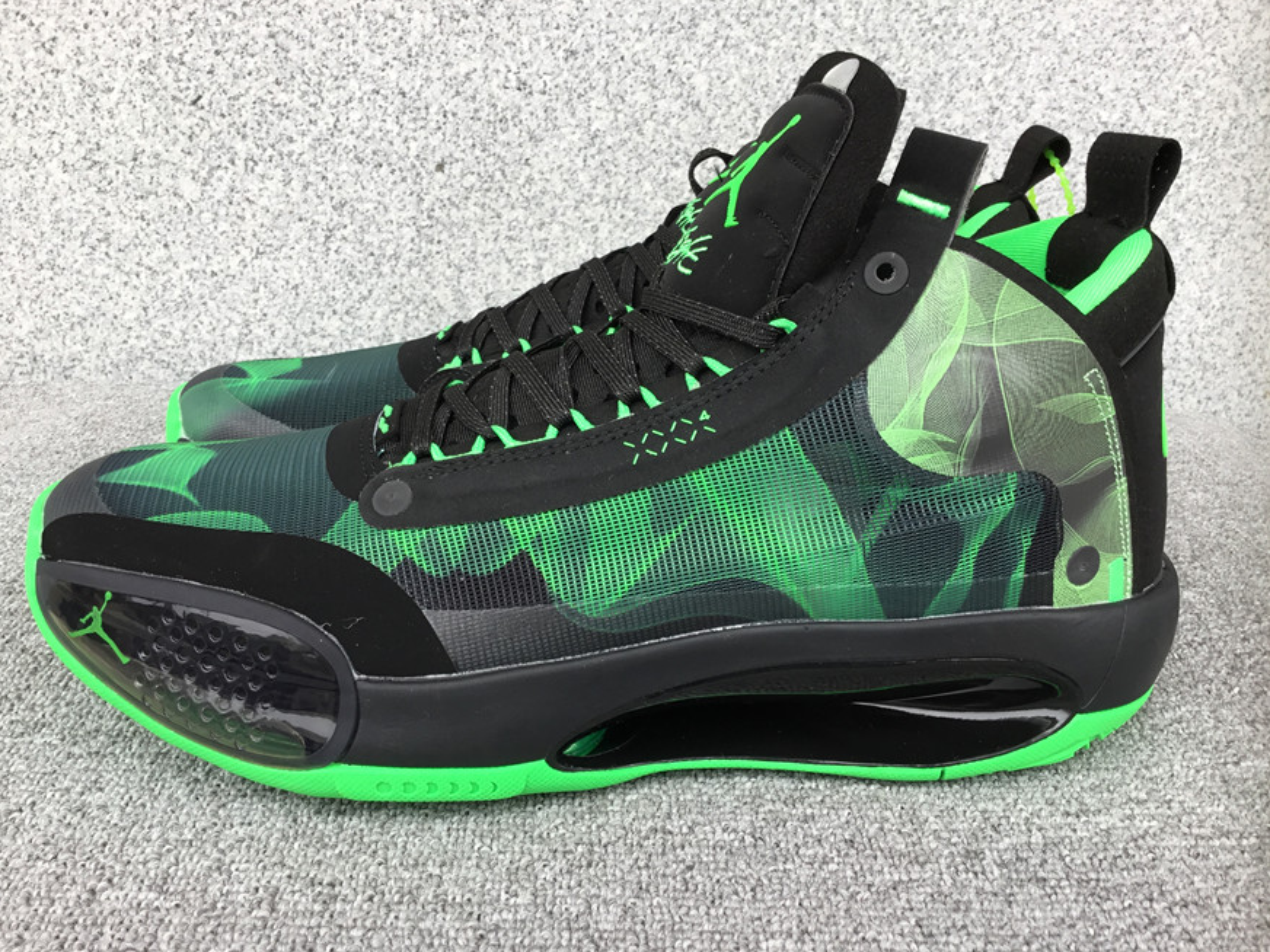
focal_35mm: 32
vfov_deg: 44.2
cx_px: 618
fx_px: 1174
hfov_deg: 56.8
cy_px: 477
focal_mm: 3.3
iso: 25
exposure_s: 1/100
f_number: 2.4
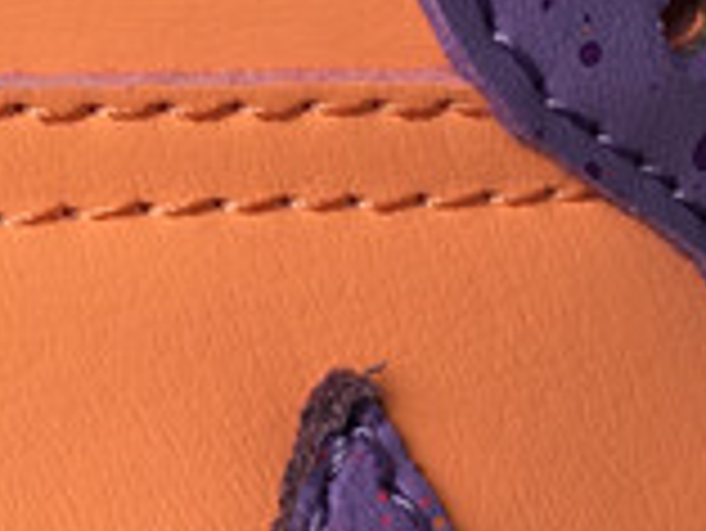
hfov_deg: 12.4
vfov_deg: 9.9
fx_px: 3021
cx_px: -463
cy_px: -135
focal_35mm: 148
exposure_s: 1/108
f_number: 2.2
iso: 25
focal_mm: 4.15
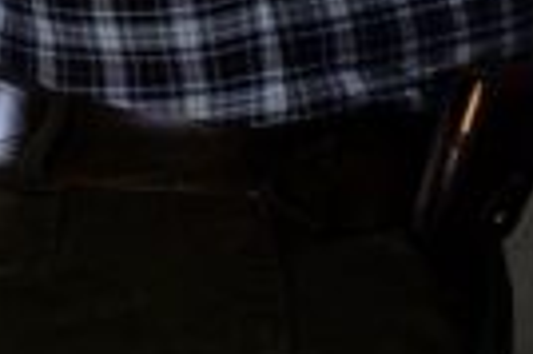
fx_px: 7128
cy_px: -509
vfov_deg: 2.8
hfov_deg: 4.3
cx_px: 851
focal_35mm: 482
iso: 200
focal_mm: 56
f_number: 8
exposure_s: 1/180
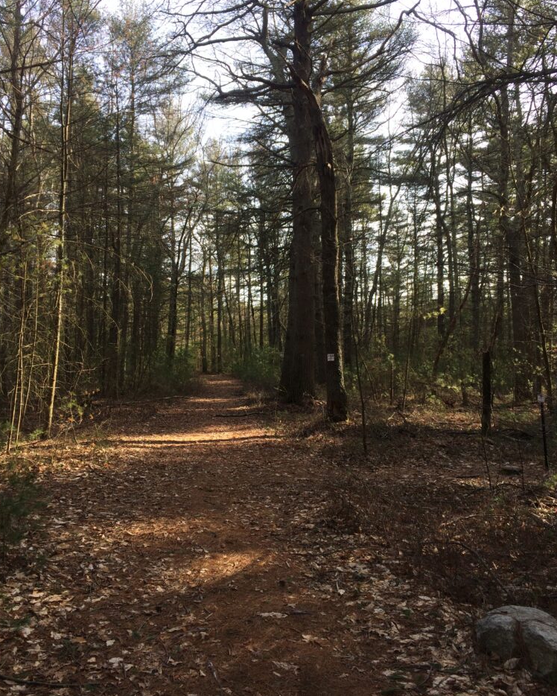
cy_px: 330
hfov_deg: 47.1
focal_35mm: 31
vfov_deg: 57.1
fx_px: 639
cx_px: 275
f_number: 2.2
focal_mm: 4.15
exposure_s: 1/260
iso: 32
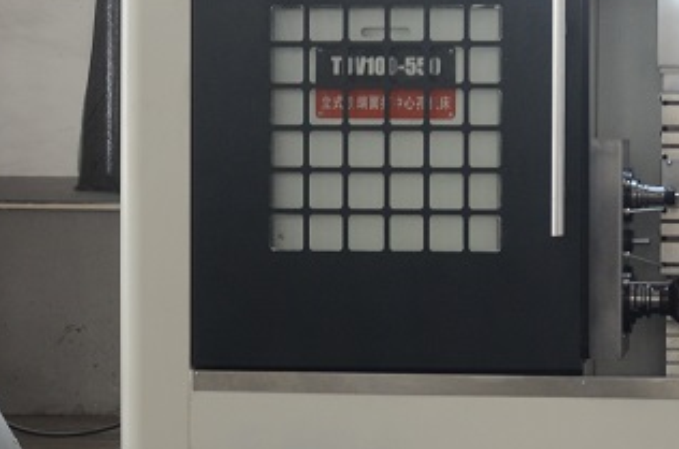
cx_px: 638
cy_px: 170
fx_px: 1873
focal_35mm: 100
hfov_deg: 20.1
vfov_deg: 13.7
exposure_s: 1/200
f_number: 4
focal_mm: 21
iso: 500
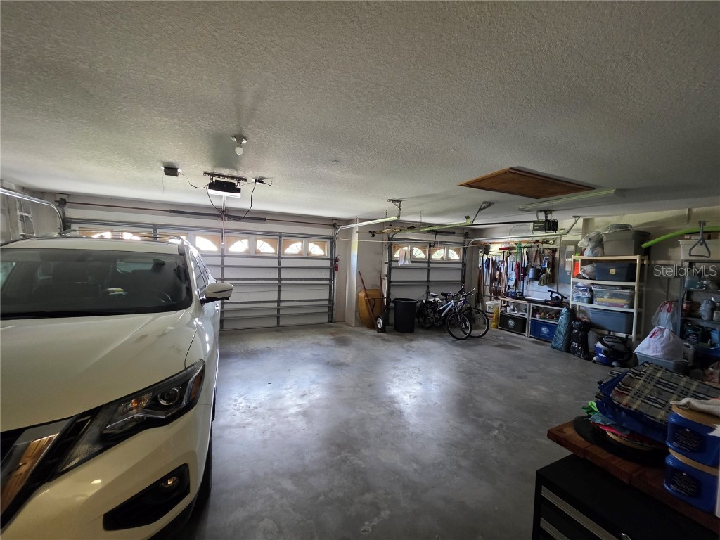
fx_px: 270
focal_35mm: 13
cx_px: 360
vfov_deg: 89.9
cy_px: 270
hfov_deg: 106.2
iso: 500
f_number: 1.9
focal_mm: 2.2
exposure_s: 1/60
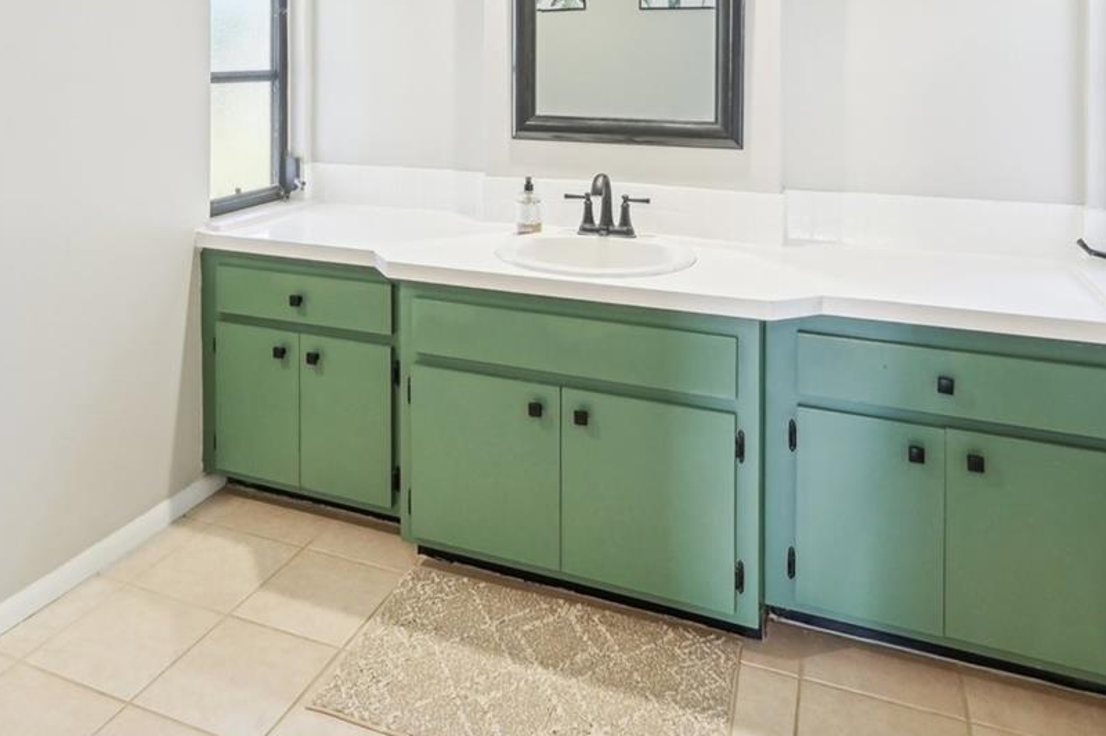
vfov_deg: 41.7
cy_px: 44
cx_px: 469
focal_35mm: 28
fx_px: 859
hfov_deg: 65.2
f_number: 8
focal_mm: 14
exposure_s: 1/40
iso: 400
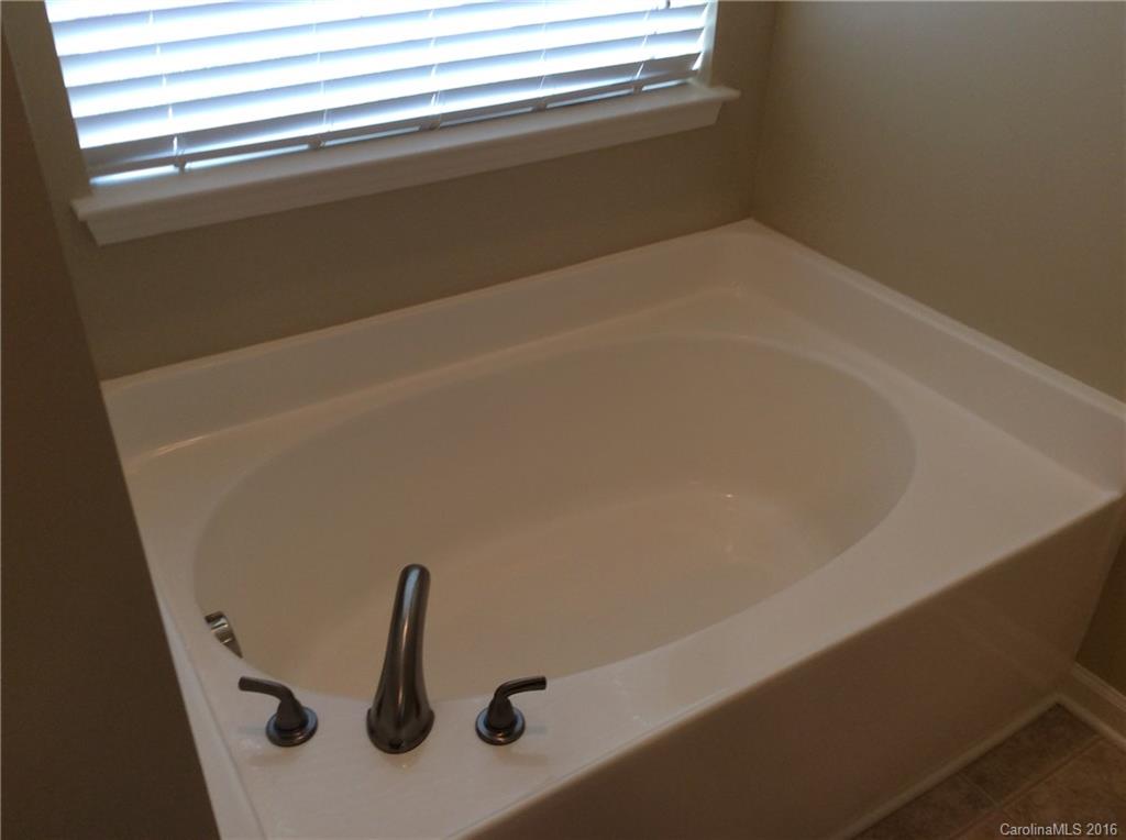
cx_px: 563
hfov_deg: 56.9
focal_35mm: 32
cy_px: 420
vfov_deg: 44.0
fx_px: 1039
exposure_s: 1/40
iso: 32
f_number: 2.4
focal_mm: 3.3
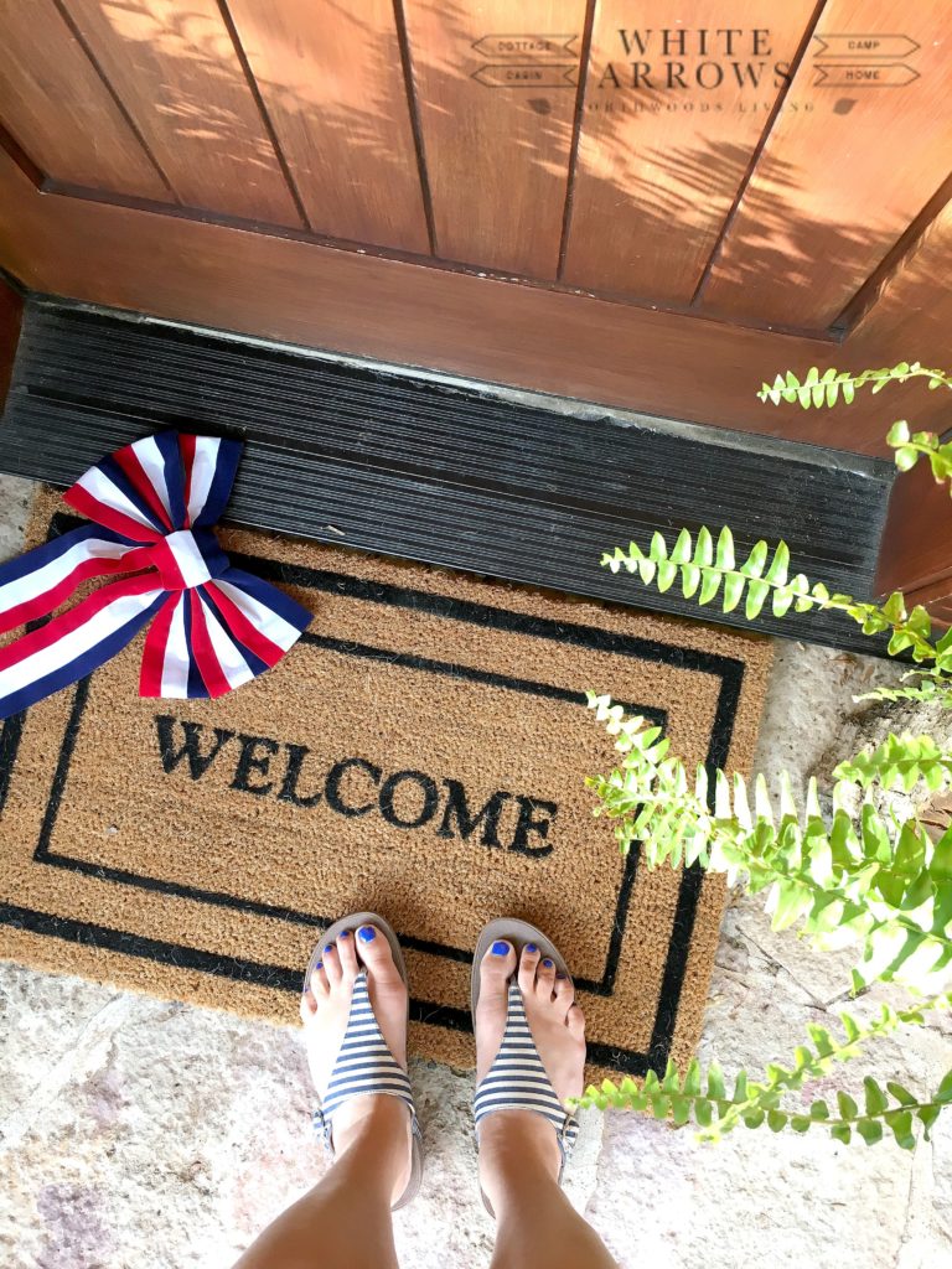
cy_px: 634
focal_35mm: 29
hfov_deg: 48.2
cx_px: 476
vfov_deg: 61.7
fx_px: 1063
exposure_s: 1/30
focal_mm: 4.15
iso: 25
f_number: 2.2
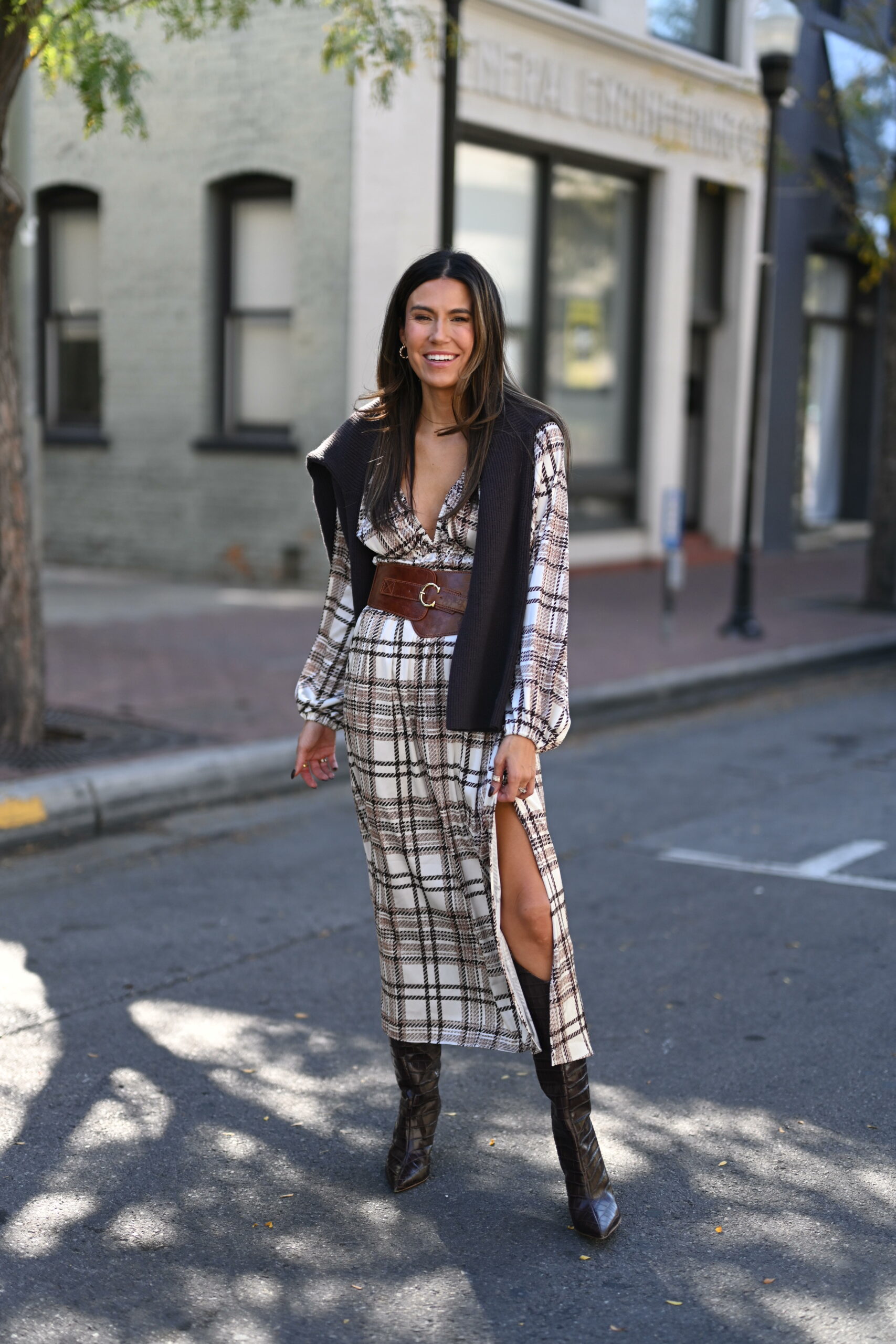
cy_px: 672
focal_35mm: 50
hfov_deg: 27.0
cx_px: 448
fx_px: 1866
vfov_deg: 39.6
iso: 200
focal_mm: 50
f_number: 1.2
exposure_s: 1/3200
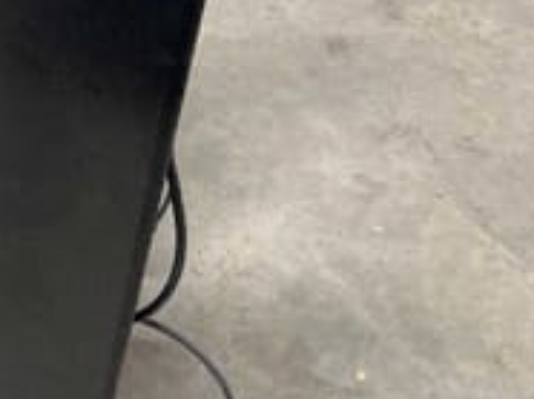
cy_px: 30
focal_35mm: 70
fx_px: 1078
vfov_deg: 20.5
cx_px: -158
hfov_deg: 24.4
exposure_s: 1/50
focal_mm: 5.1
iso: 100
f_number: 1.6
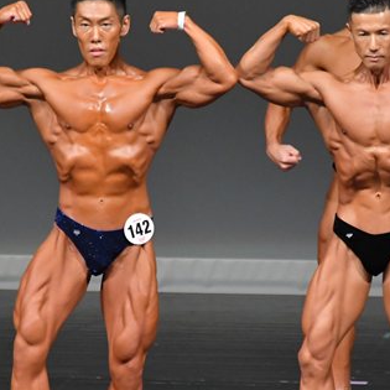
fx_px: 9178
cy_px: 264
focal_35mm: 720
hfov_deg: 2.4
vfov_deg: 2.4
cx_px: 220
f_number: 5.6
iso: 4000
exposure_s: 1/400
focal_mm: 230
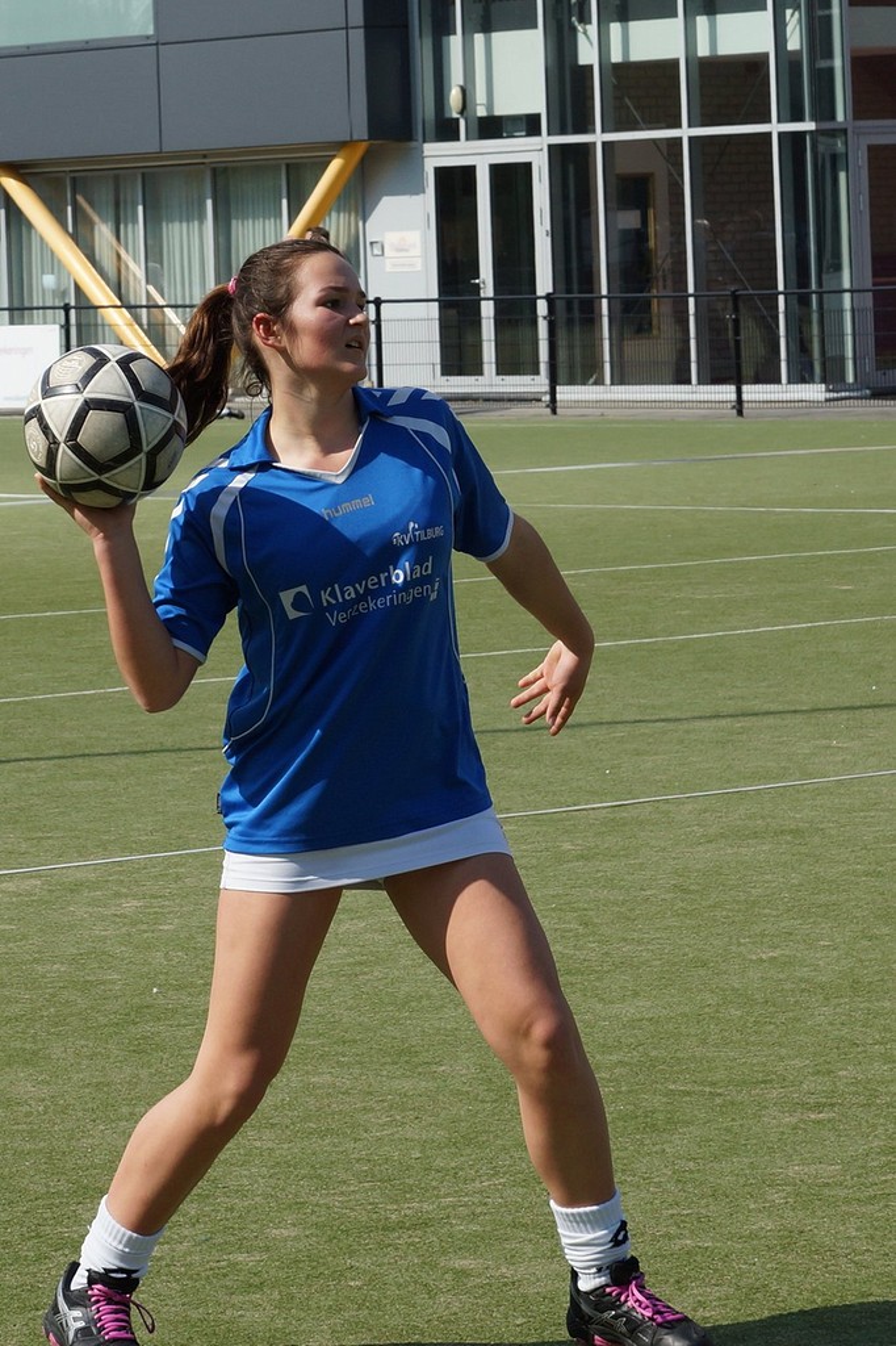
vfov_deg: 27.0
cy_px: 673
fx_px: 2802
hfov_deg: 18.2
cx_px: 448
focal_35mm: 75
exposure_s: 1/500
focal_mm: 50
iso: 100
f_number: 6.3
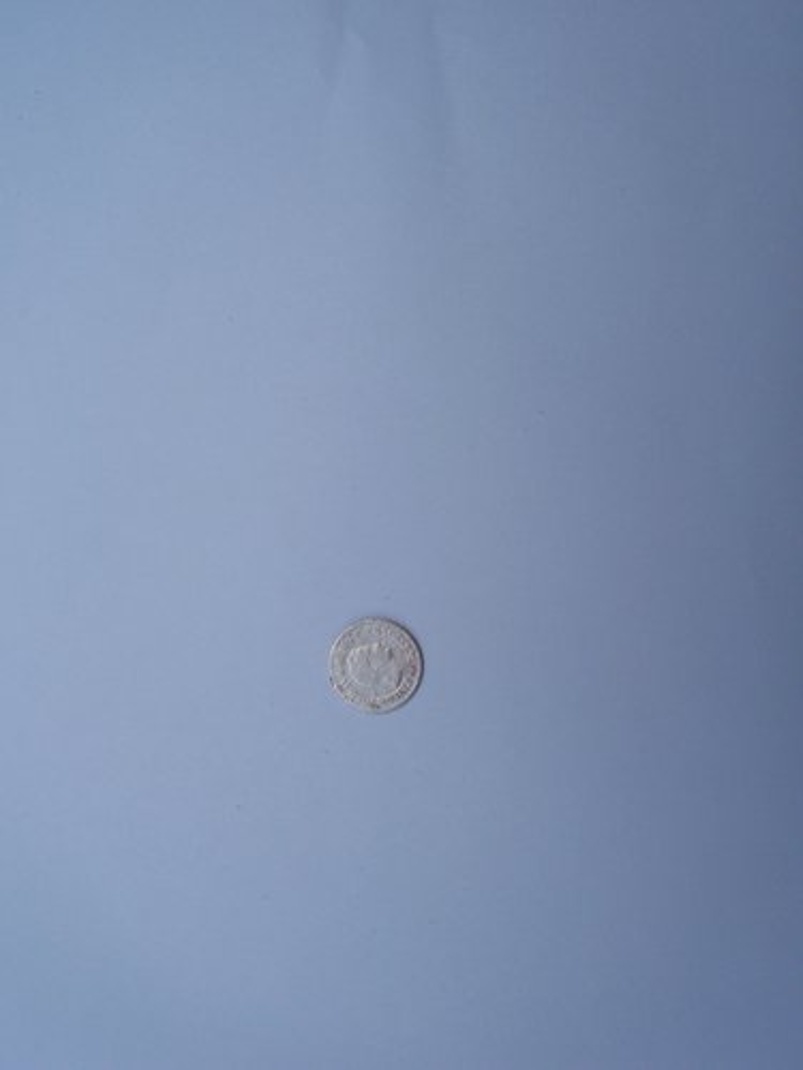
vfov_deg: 54.0
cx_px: 402
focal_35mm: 34
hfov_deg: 41.8
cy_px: 535
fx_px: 1052
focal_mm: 5.6
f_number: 5.6
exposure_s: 1/350
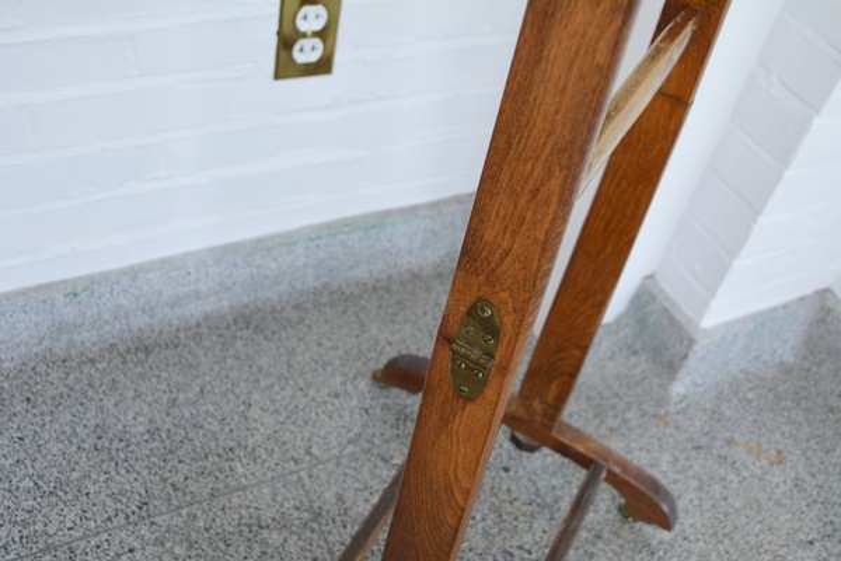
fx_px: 911
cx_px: 420
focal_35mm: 39
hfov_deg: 49.6
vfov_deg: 34.2
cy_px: 280
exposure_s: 1/125
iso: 400
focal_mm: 26
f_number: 5.6
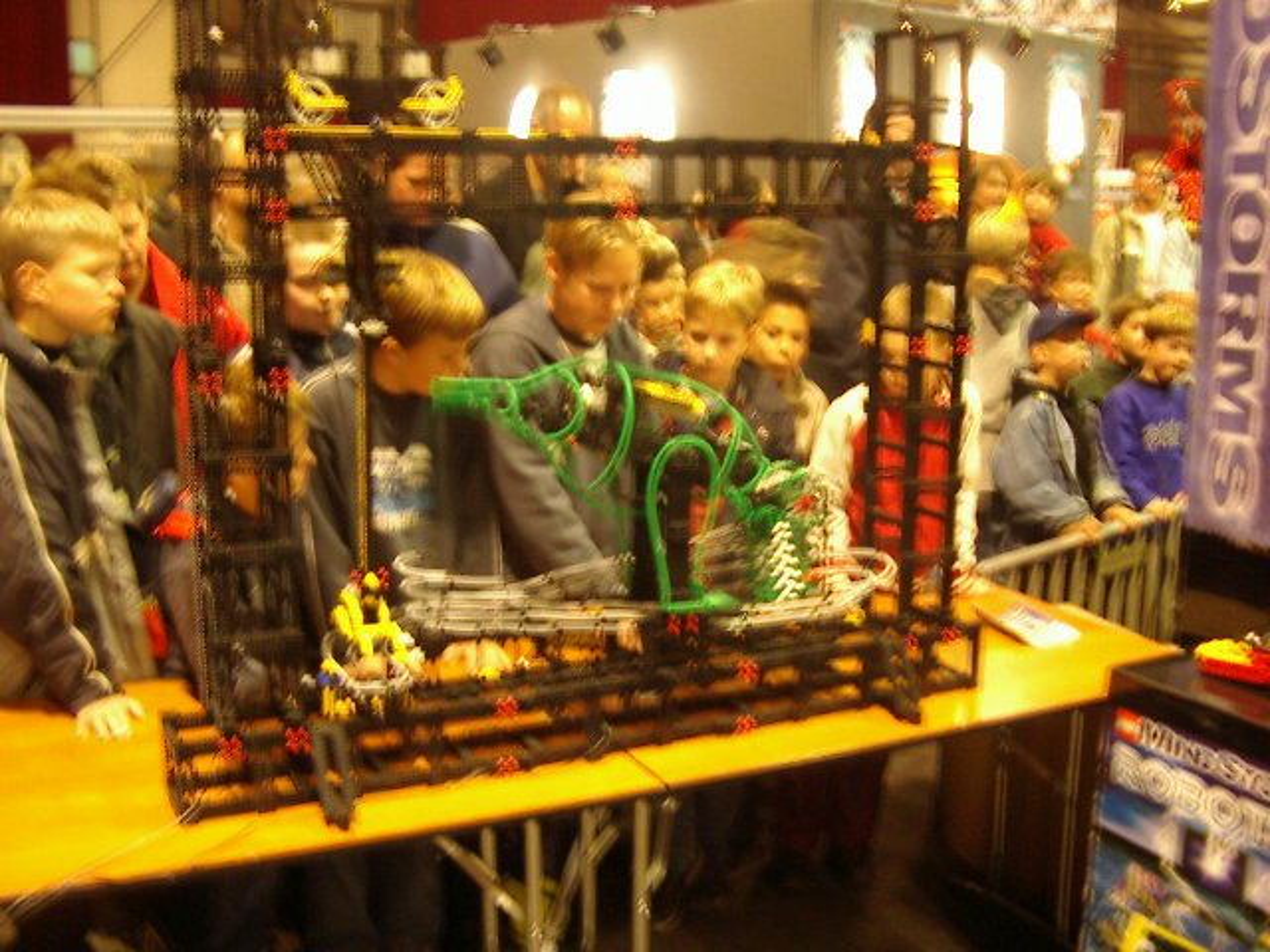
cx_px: 635
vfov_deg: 37.7
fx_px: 1394
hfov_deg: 49.0
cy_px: 476
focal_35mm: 38
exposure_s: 1/2.5
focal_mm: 5.8
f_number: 2.6
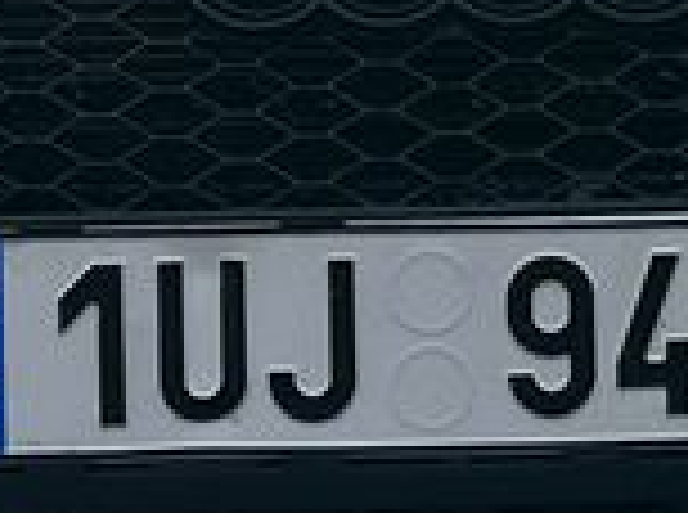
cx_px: 616
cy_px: -212
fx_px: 3192
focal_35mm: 161
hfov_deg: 12.2
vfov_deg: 9.0
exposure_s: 1/4348
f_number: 1.78
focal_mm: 6.86
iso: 80
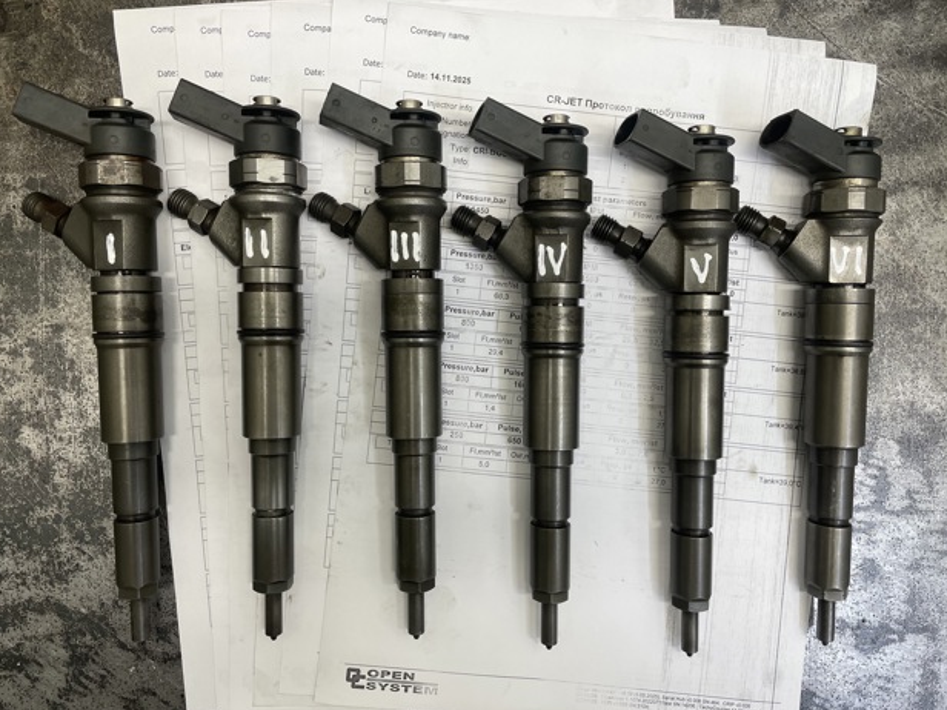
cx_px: 467
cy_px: 356
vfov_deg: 51.4
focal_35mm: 27
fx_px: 739
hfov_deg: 65.3
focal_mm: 4.2
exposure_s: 1/100
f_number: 1.6
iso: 40
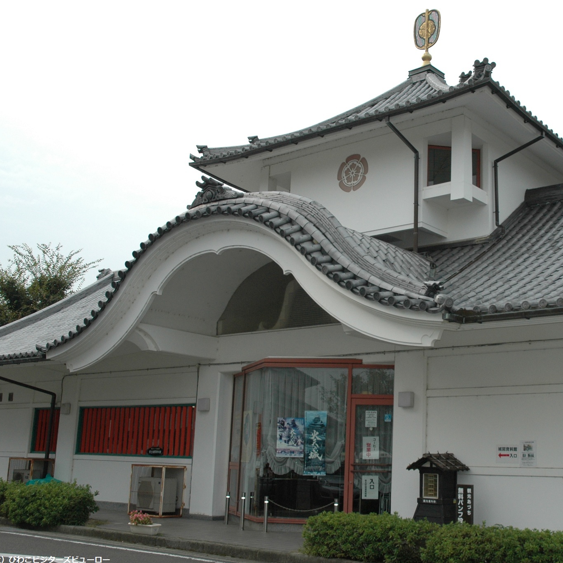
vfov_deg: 36.1
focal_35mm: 47
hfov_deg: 35.5
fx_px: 865
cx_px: 401
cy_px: 283
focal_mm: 24
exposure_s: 1/500
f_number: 8
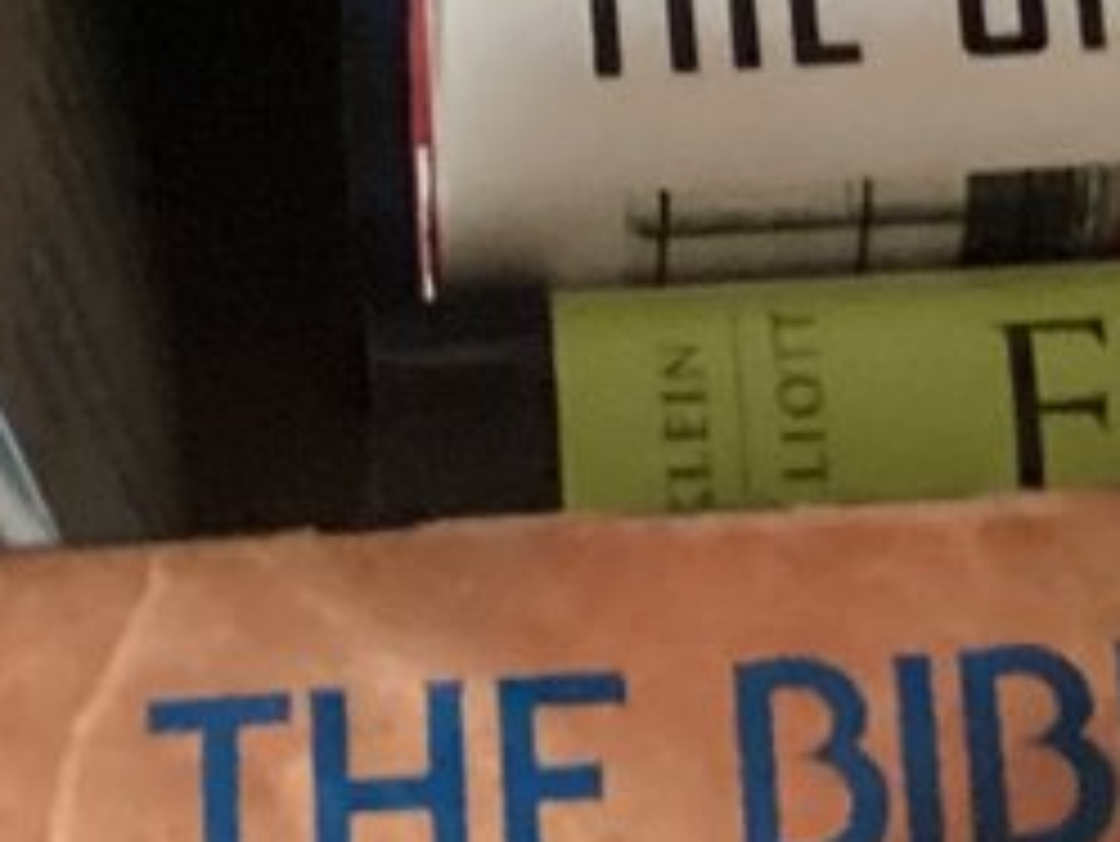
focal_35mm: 188
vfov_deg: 7.8
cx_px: 1010
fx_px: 6086
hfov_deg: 10.5
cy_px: -259
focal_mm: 3.3
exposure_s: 1/24
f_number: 2.4
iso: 640
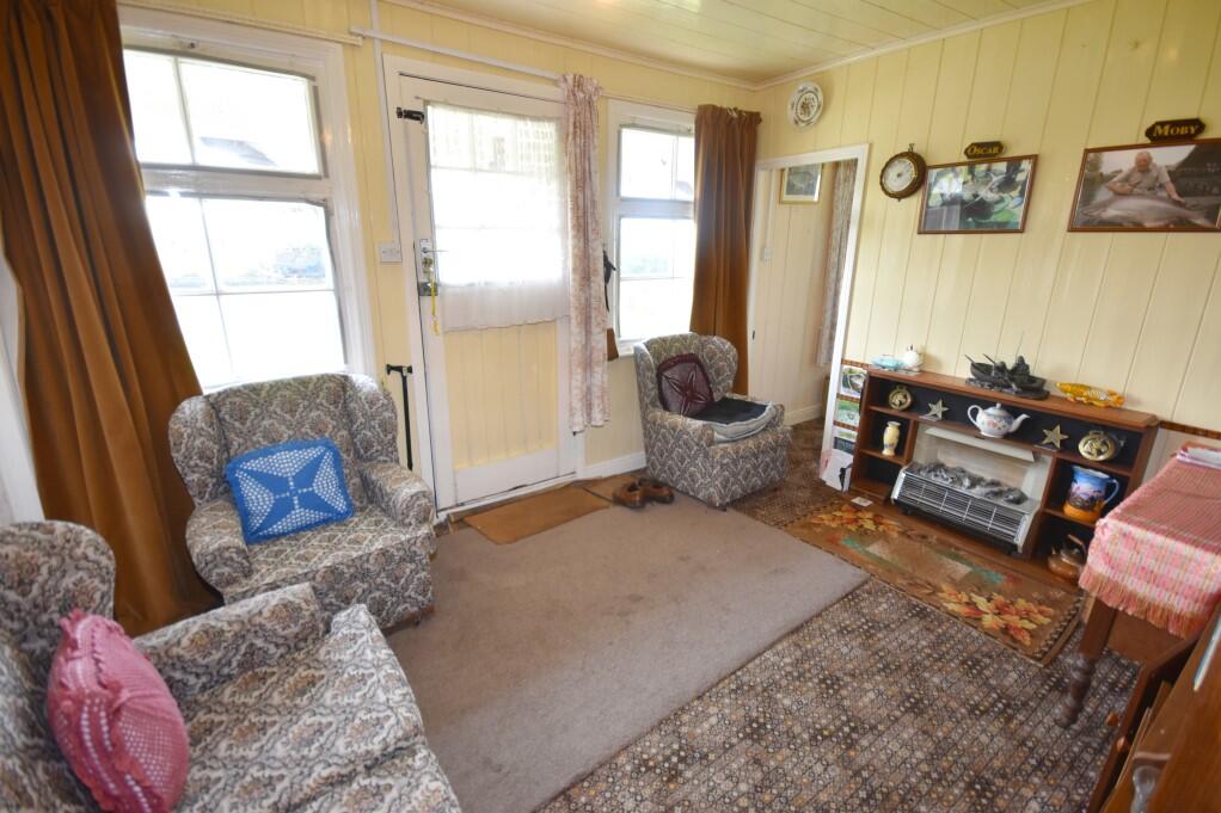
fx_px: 509
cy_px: 406
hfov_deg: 100.4
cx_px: 610
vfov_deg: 77.3
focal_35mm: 15
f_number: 4.5
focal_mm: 10
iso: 400
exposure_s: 1/80
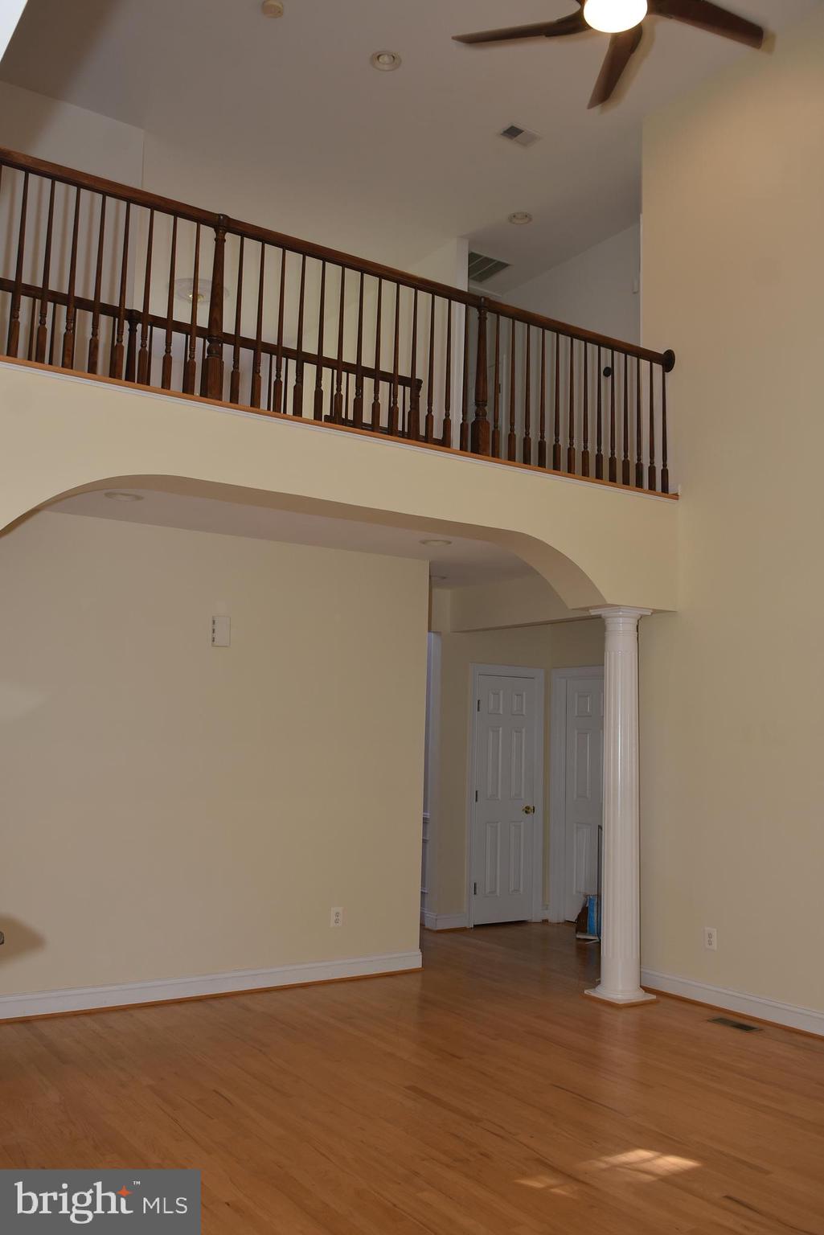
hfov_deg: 43.6
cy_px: 618
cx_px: 412
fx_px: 1029
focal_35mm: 30
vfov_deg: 61.9
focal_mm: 20
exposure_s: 1/60
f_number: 5
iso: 200
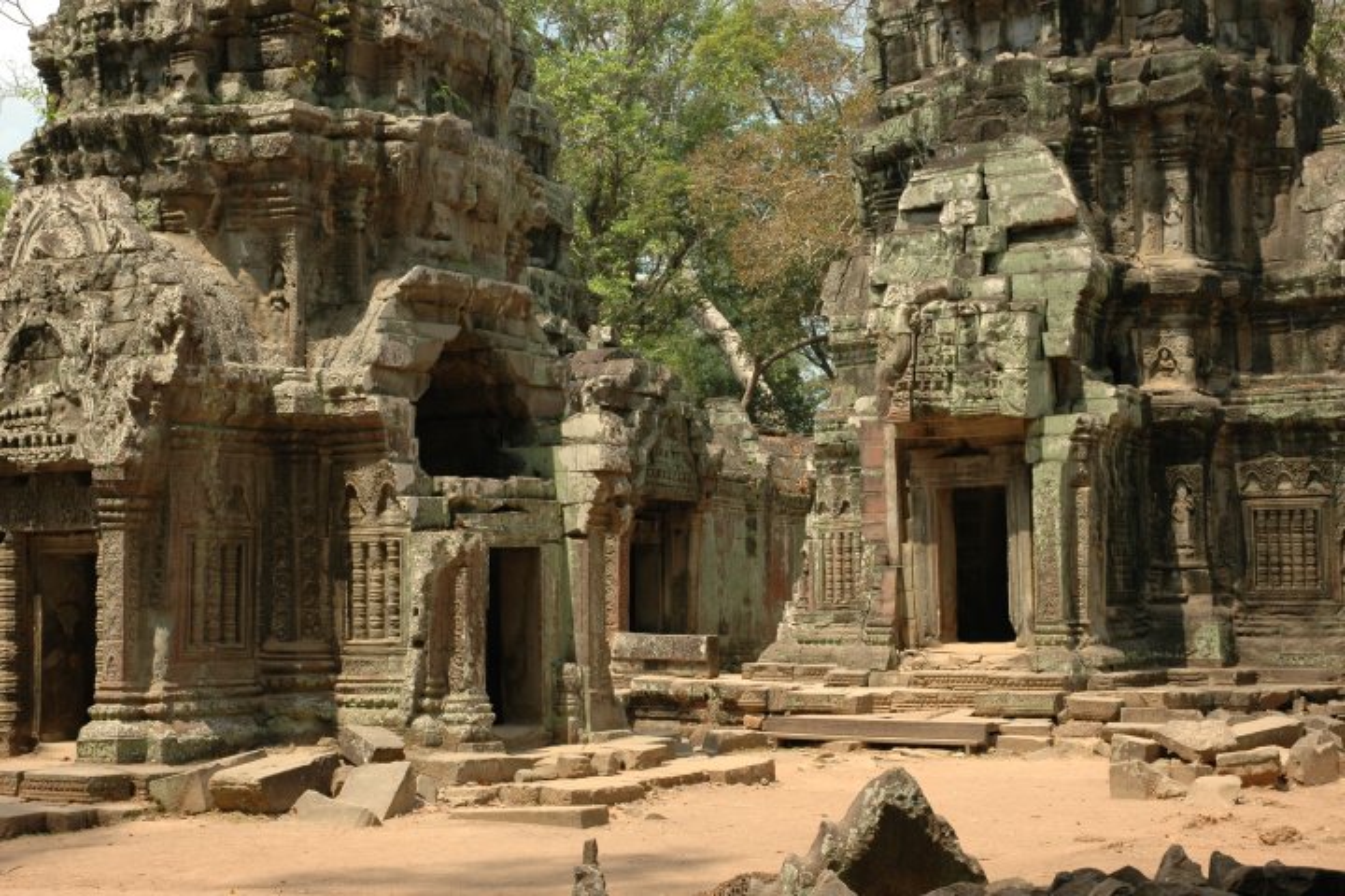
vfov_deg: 26.5
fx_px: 1905
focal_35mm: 51
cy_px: 448
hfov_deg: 38.9
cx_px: 672
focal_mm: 34
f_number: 8
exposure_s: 1/250
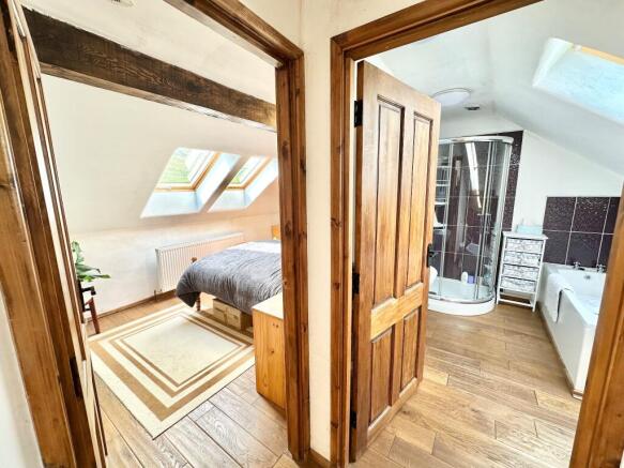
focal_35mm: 14
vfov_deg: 85.7
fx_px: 252
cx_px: 312
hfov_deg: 102.1
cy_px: 234
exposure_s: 1/99
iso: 50
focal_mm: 2.22
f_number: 2.2
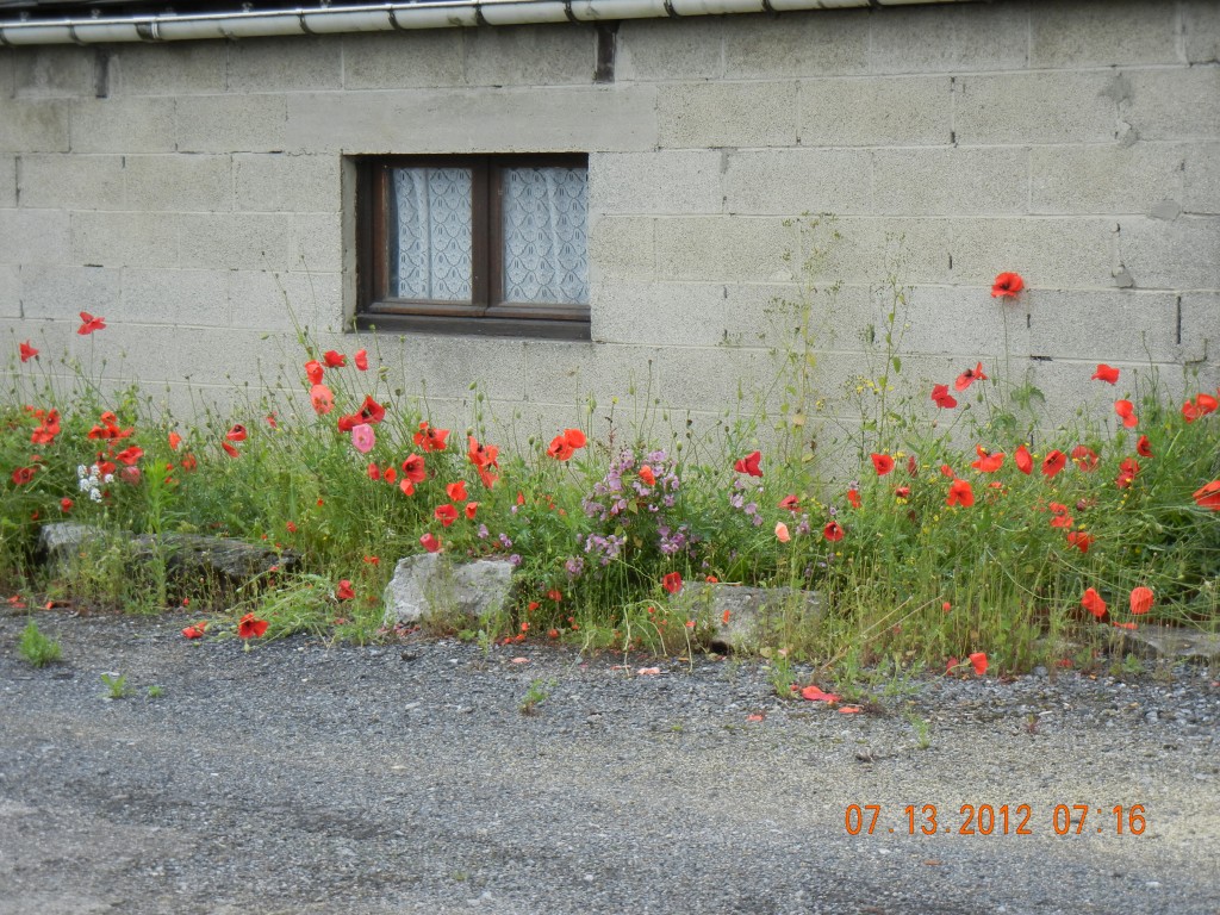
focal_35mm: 77
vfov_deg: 19.1
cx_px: 610
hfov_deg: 25.3
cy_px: 458
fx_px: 2714
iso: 160
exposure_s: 1/445
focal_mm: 13.9
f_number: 4.3
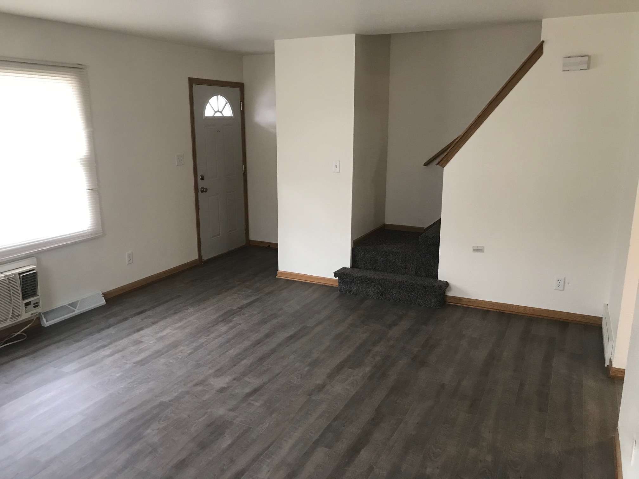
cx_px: 320
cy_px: 240
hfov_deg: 63.4
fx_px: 517
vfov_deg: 49.7
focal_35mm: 28
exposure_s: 1/15
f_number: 1.8
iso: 50
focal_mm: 3.99
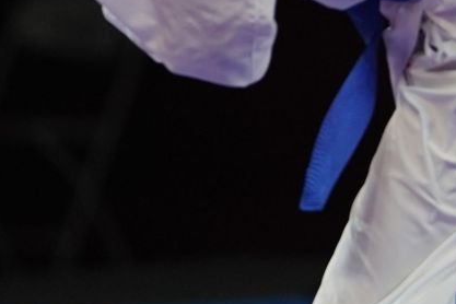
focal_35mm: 863
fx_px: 10930
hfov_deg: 2.4
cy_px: -127
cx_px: 562
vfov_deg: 1.6
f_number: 2.8
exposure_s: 1/1000
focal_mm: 200
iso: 1600
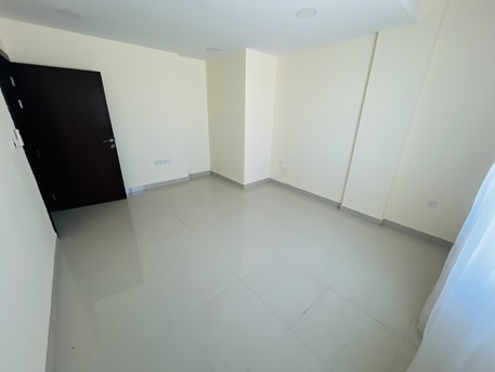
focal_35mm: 13
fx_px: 186
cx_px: 248
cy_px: 186
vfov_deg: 89.9
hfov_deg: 106.2
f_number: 1.8
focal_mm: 1.57
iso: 160
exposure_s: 1/50
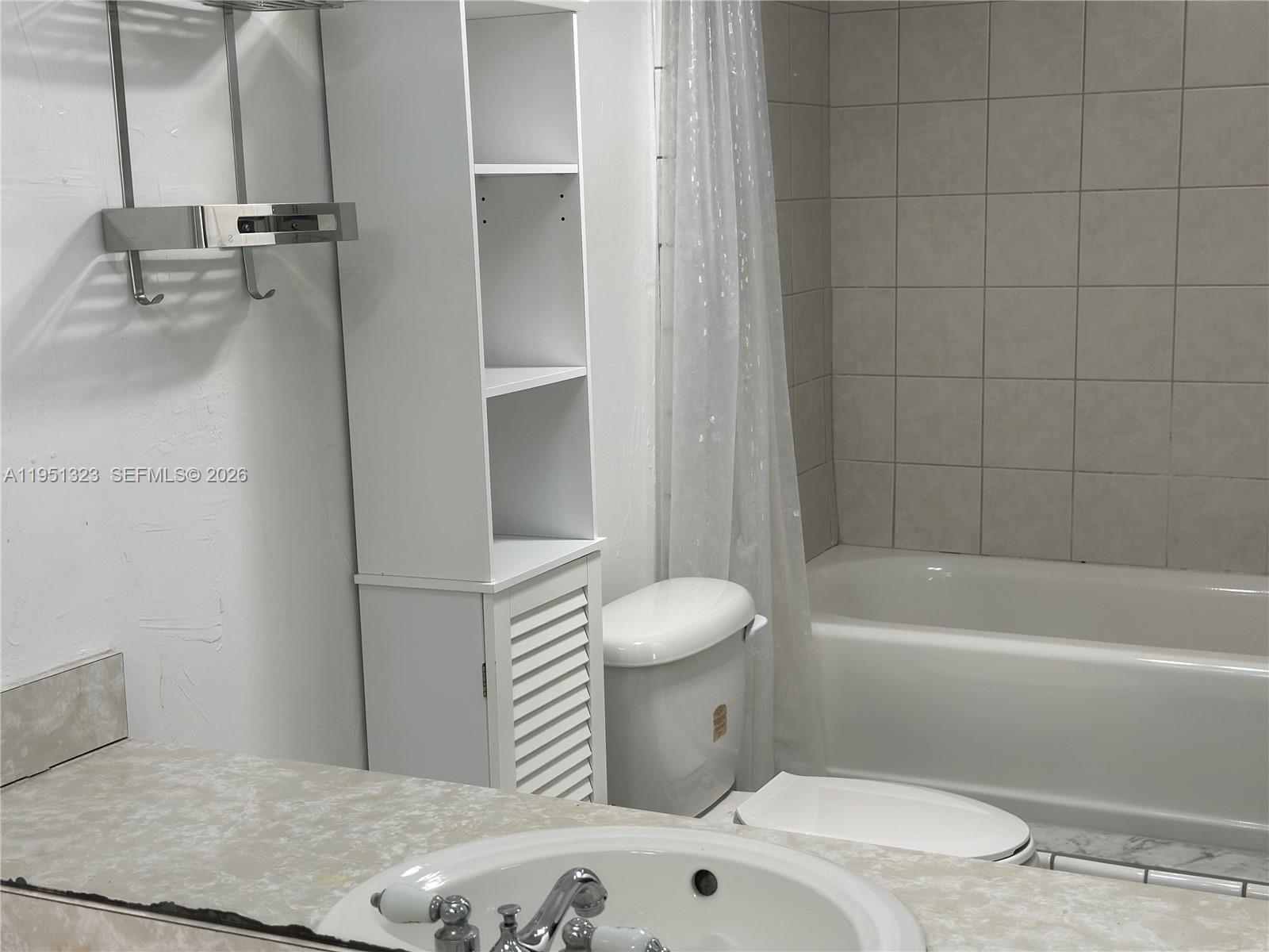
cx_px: 634
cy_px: 476
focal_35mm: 48
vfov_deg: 30.3
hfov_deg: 39.7
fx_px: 1760
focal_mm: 6.86
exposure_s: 1/60
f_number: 1.78
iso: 80
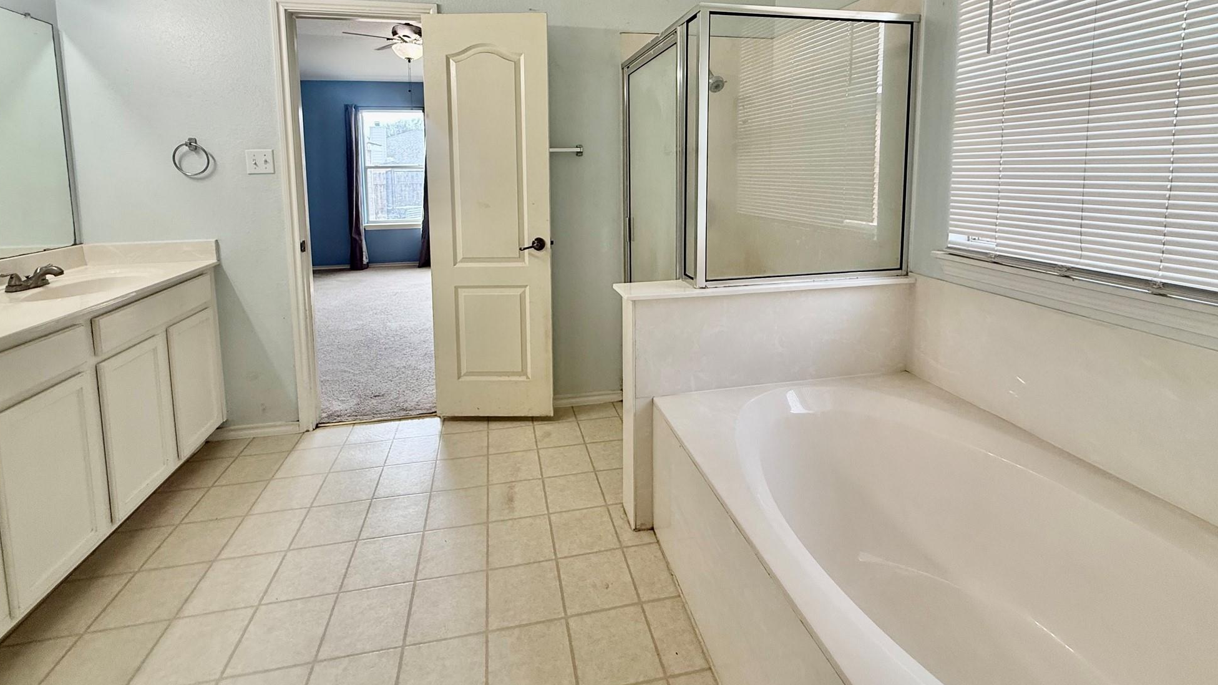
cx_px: 590
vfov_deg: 65.0
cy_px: 220
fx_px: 517
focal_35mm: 16
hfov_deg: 99.3
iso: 125
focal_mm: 2.22
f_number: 2.2
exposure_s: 1/120
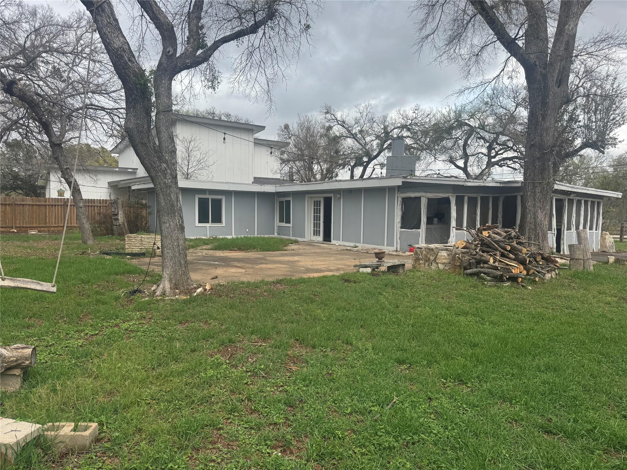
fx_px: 435
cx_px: 314
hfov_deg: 71.6
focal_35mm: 24
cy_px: 235
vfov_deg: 56.8
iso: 80
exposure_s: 1/2710
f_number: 1.78
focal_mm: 6.76
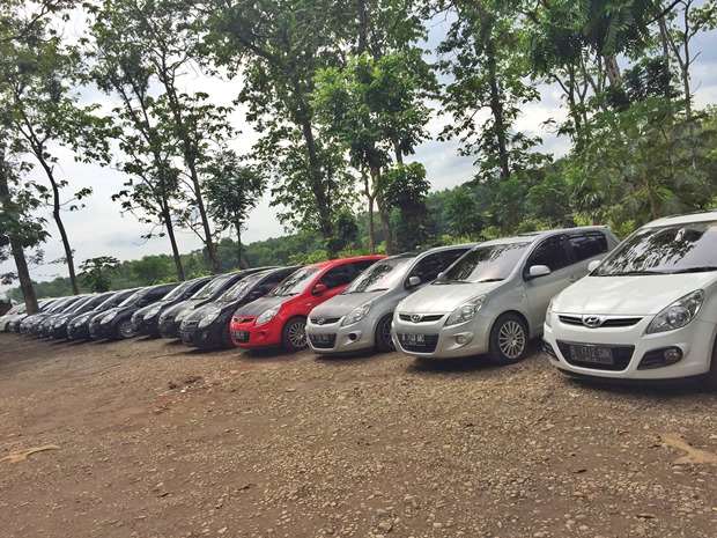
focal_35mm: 29
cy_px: 269
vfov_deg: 48.2
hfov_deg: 61.7
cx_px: 358
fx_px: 601
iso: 32
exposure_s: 1/3300
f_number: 2.2
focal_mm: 4.15
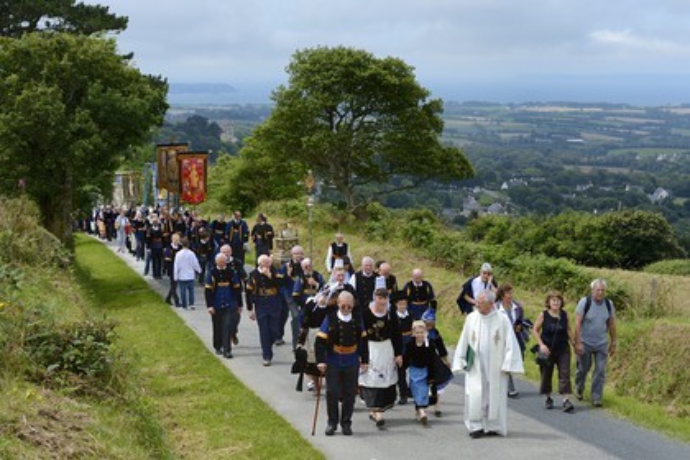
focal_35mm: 70
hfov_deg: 28.8
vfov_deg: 19.5
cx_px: 345
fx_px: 1342
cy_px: 230
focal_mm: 70
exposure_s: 1/250
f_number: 10
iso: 200
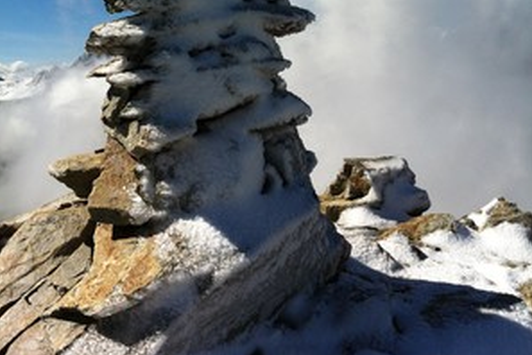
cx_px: 266
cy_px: 13
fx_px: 724
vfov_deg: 26.3
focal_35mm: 49
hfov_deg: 40.3
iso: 80
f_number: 2.8
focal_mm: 3.85
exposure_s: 1/2742
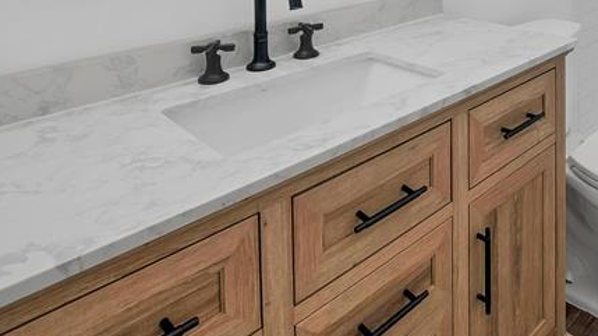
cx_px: 499
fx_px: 476
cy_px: -103
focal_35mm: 30
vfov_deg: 30.5
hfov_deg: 58.1
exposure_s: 1/30
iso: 640
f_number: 9
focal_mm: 12
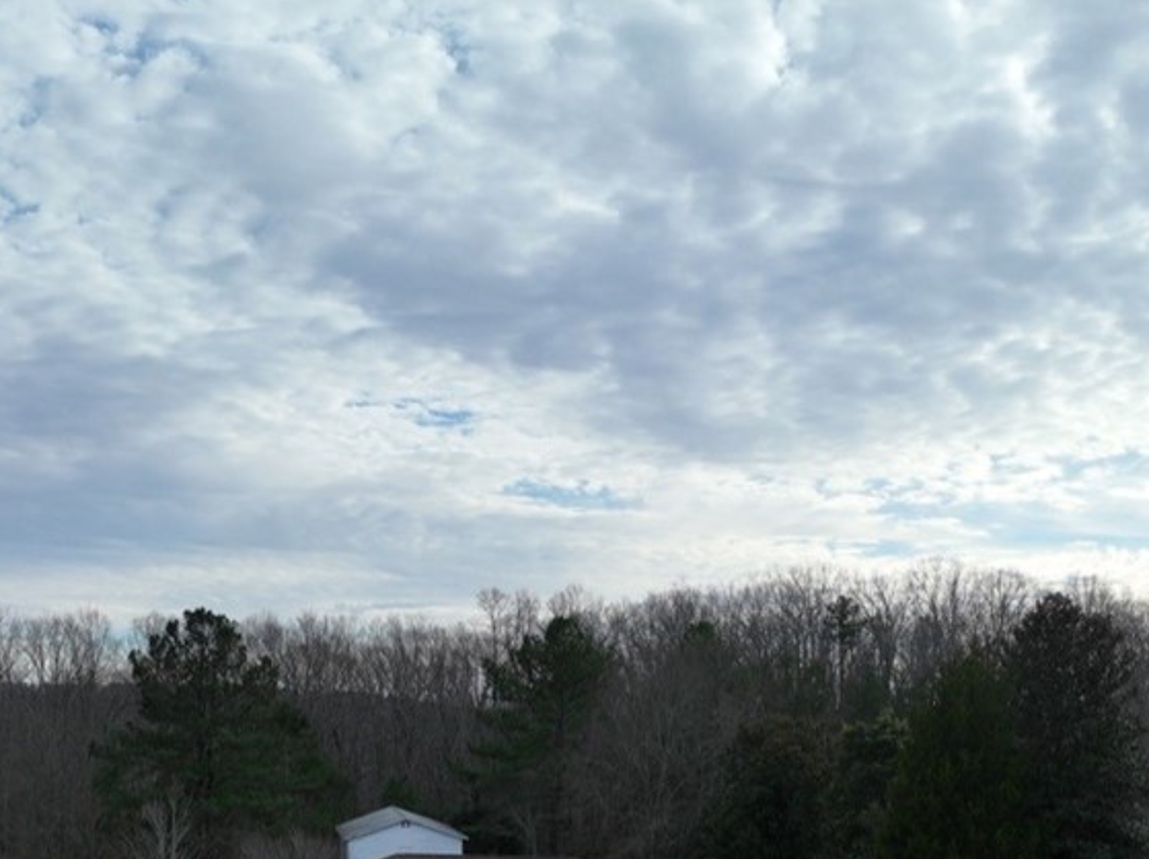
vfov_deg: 31.5
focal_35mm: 44
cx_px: 536
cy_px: 747
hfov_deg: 43.0
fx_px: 1459
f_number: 2.8
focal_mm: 12.29
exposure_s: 1/500
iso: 260
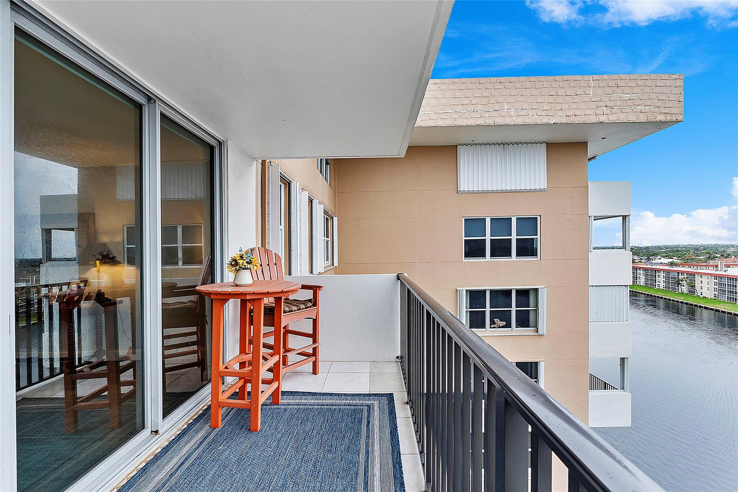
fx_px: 307
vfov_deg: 77.3
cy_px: 246
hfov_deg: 100.4
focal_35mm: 15
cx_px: 369
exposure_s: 1/25
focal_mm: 10
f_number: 6.3
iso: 200
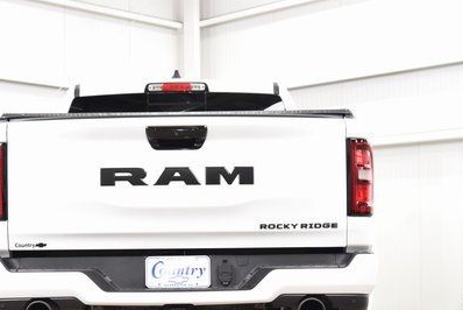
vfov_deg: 16.6
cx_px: 179
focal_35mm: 82
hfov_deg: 24.7
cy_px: 242
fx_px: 1055
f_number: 5.6
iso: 1600
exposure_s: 1/60
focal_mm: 34
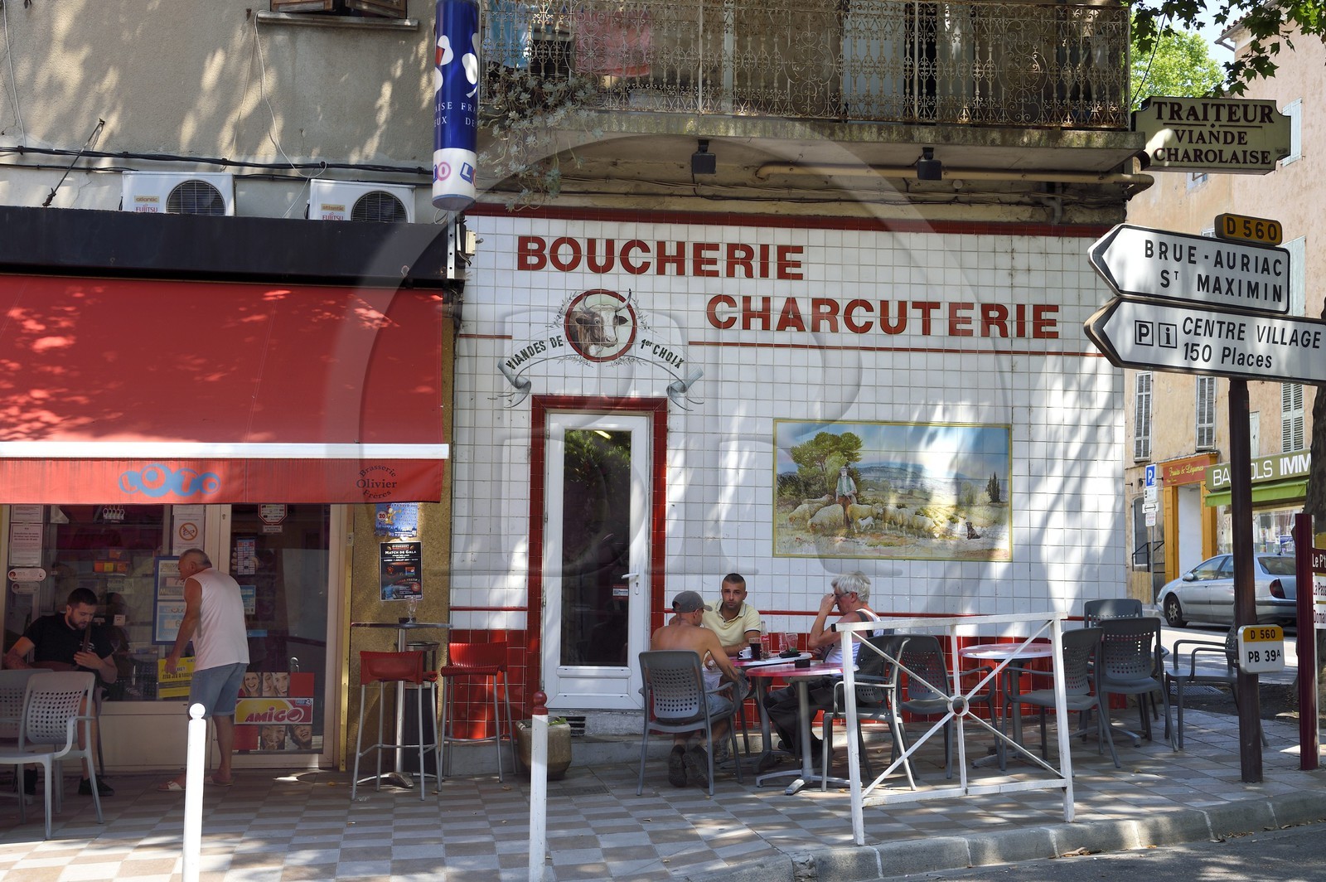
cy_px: 441
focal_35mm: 50
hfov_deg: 39.6
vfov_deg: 26.9
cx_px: 663
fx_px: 1840
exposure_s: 1/160
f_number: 10
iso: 200
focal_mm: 50
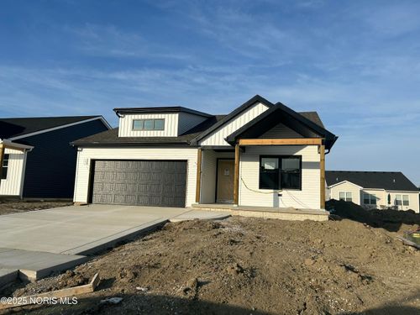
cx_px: 210
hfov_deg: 67.3
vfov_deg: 53.1
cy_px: 158
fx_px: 315
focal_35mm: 26
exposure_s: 1/6211
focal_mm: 5.7
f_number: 1.5
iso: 50
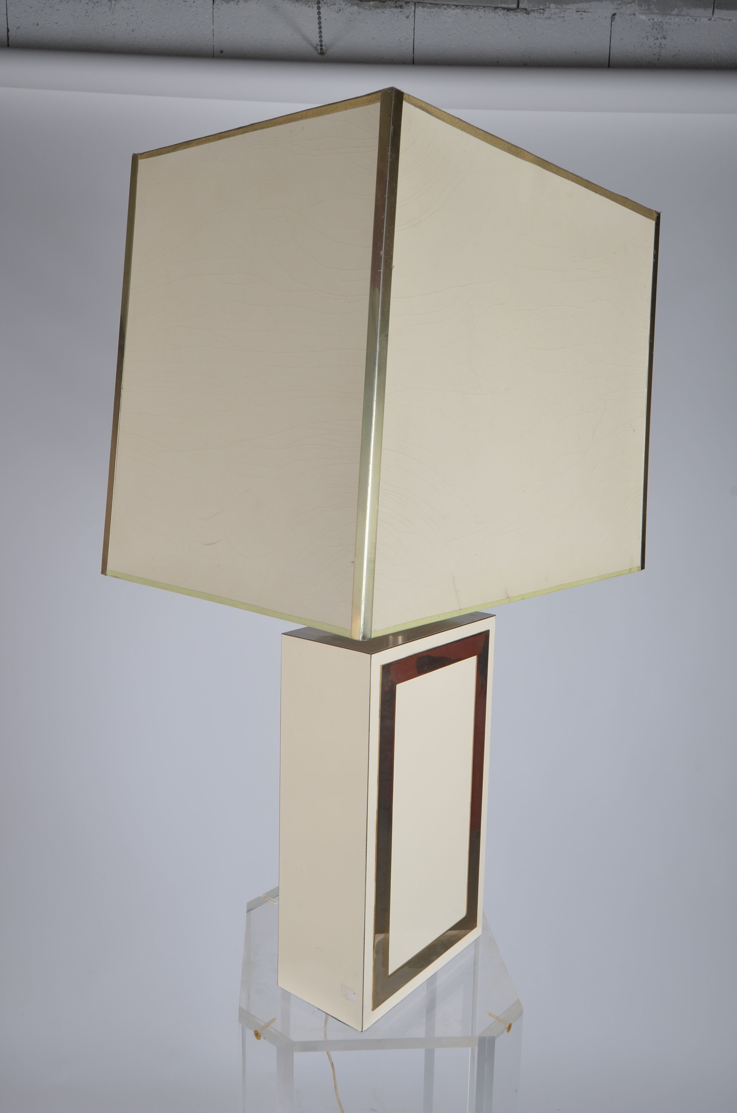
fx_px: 879
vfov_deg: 64.7
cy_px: 556
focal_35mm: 28
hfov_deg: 45.5
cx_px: 368
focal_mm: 19
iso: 100
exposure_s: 1/125
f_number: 11
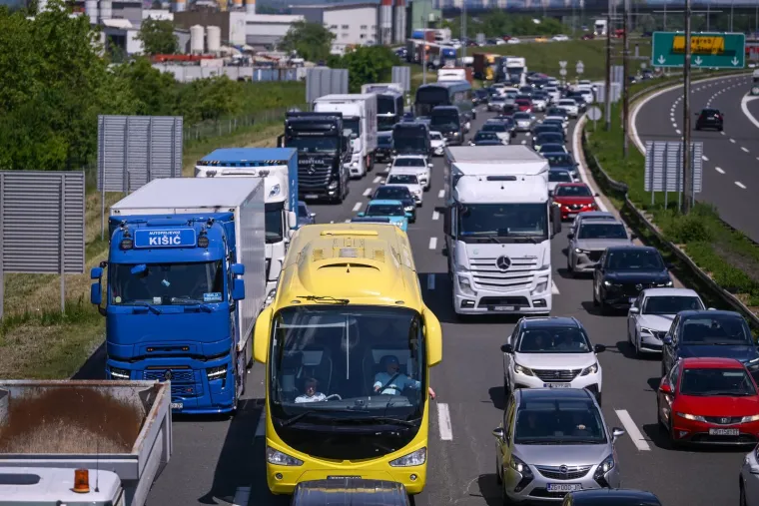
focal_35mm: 160
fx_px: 3374
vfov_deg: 8.6
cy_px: 253
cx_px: 380
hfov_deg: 12.8
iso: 64
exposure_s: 1/2500
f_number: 2.8
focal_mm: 160
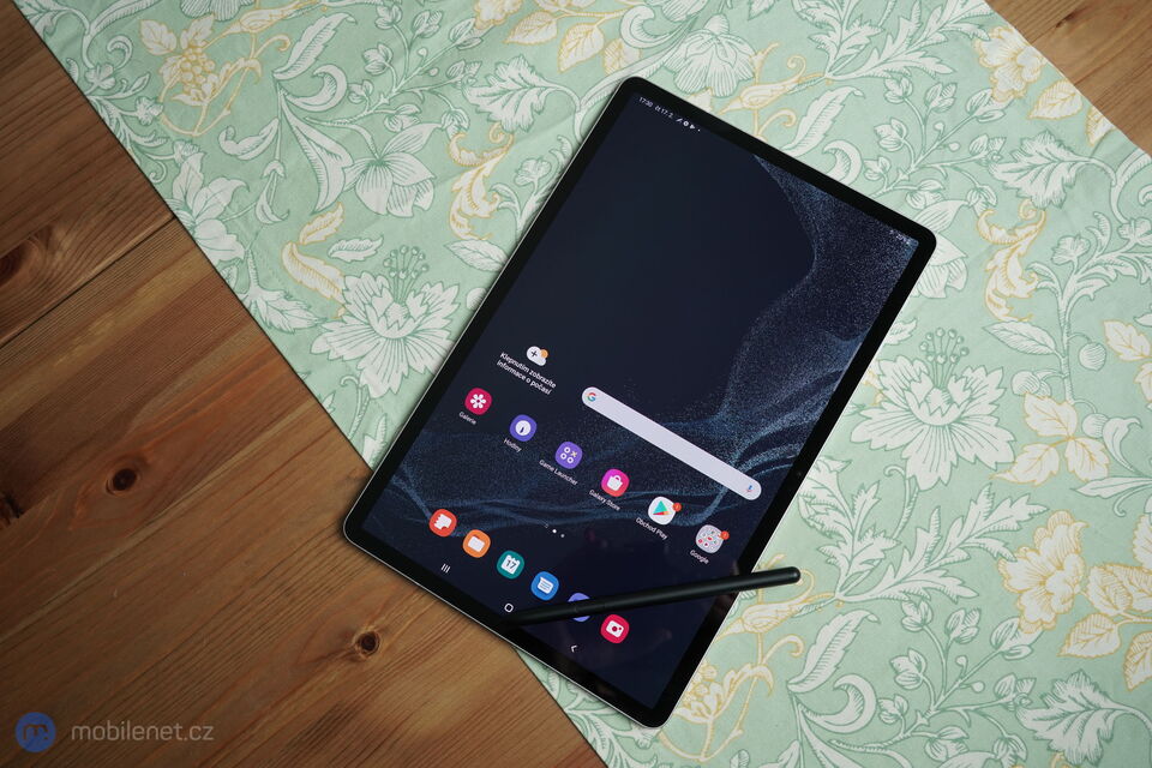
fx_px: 1056
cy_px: 384
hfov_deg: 57.2
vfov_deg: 40.0
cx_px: 576
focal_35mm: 33
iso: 1000
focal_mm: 33
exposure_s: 1/160
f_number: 6.3
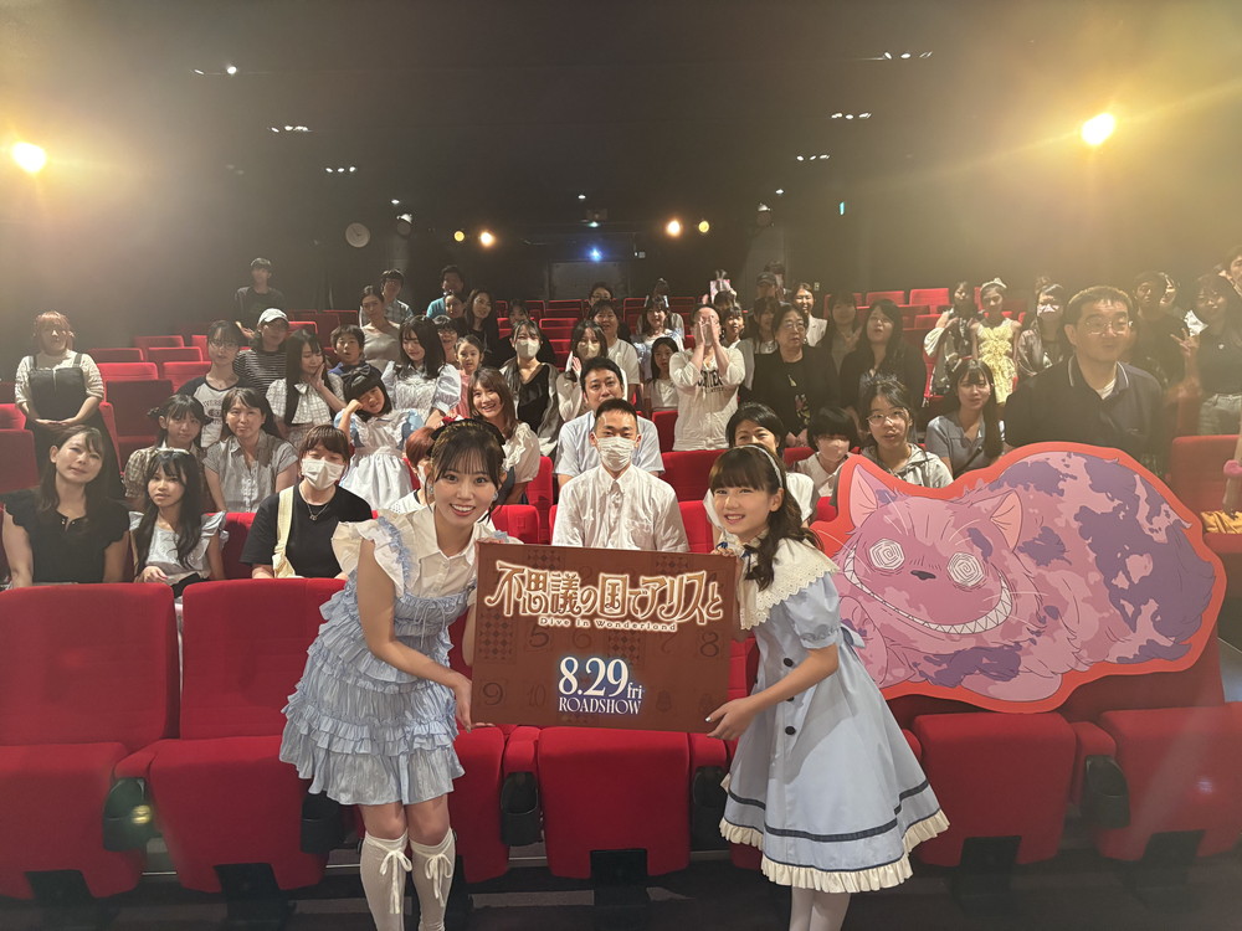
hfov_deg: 67.3
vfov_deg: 53.1
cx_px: 621
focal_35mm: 26
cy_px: 466
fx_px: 933
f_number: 1.6
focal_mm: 5.96
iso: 400
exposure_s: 1/33
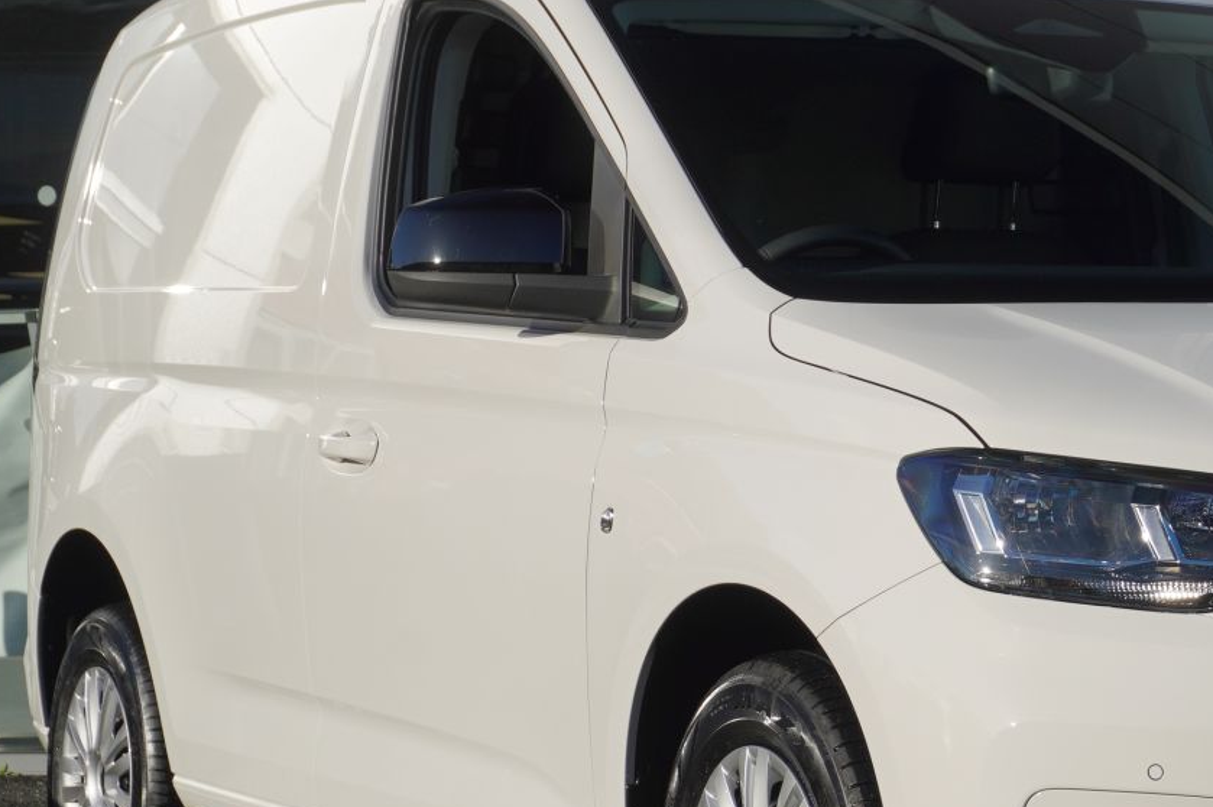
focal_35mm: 123
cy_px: 509
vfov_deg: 11.1
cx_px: 1092
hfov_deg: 16.5
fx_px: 4139
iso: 100
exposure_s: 1/200
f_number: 9.5
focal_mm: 43
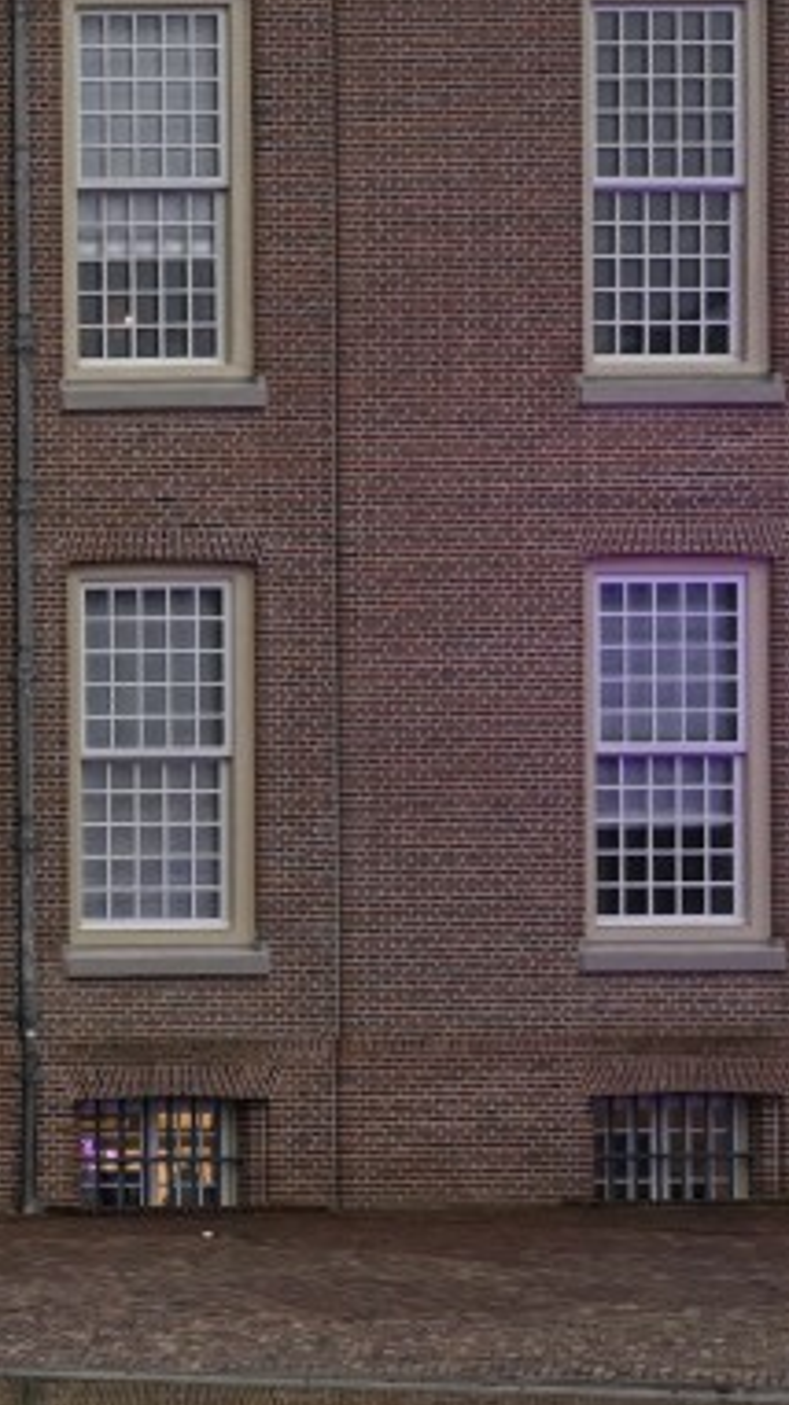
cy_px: 951
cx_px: -1856
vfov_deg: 19.9
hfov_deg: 8.6
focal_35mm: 107
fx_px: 3984
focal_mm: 24
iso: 200
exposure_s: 1/100
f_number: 5
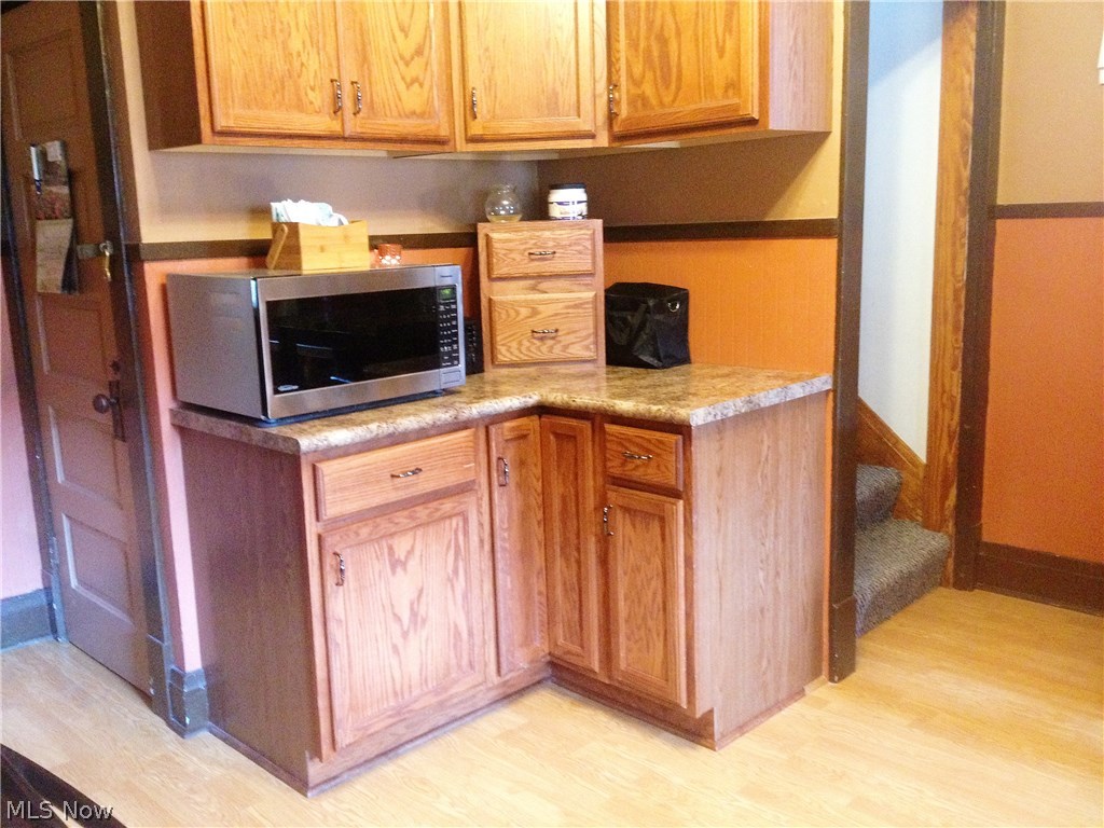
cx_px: 552
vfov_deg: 40.7
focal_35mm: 35
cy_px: 414
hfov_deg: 52.6
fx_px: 1116
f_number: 2.4
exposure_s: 1/20
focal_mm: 4.28
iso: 400
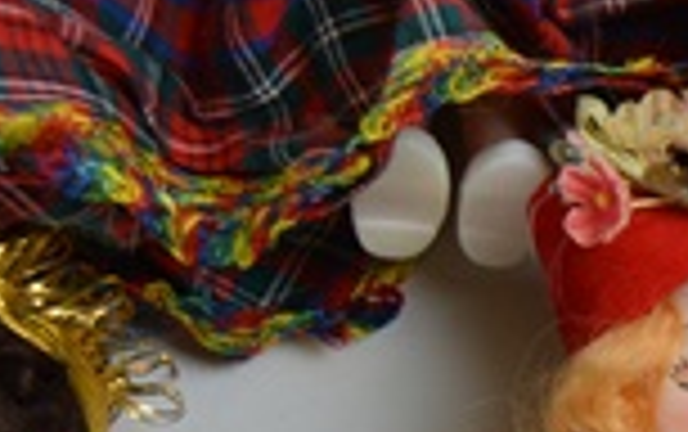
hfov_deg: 14.1
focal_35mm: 132
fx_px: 2478
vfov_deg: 9.4
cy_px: 824
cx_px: 1232
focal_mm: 22
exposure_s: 1/125
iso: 400
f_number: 5.6
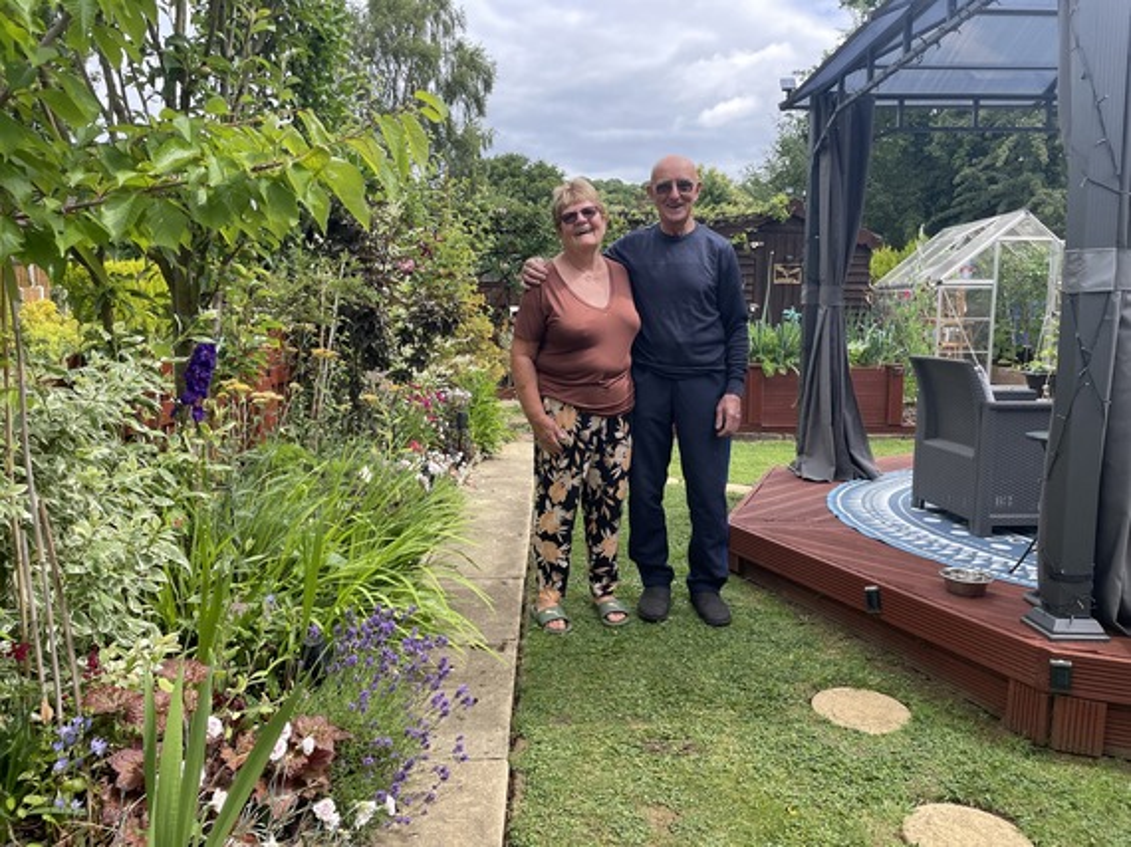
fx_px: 849
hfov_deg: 67.3
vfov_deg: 53.0
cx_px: 566
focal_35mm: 26
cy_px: 424
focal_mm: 4.2
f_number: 1.6
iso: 32
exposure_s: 1/1014
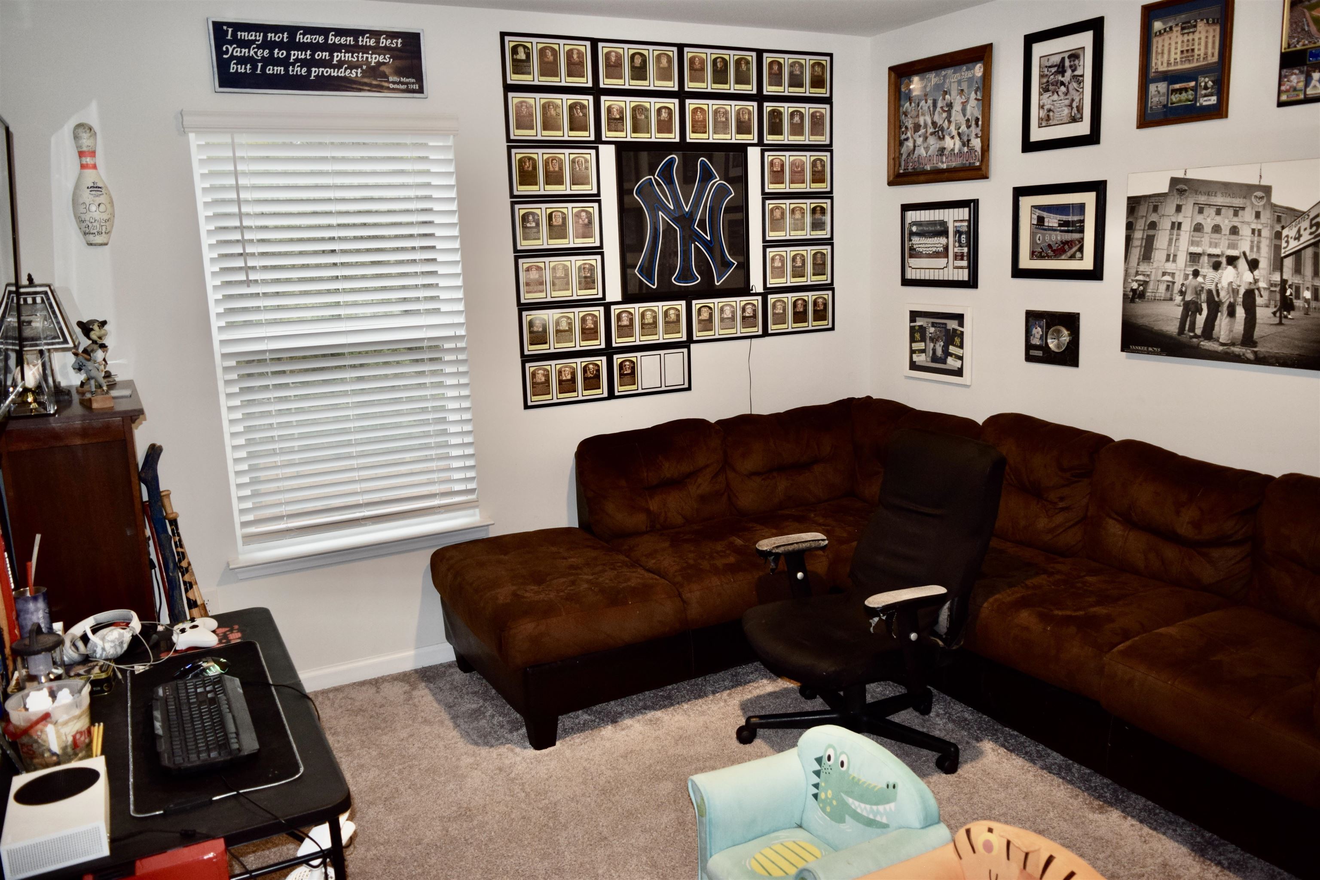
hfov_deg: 67.4
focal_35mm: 27
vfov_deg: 47.9
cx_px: 660
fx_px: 990
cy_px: 440
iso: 800
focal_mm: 18
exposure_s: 1/60
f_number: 3.5
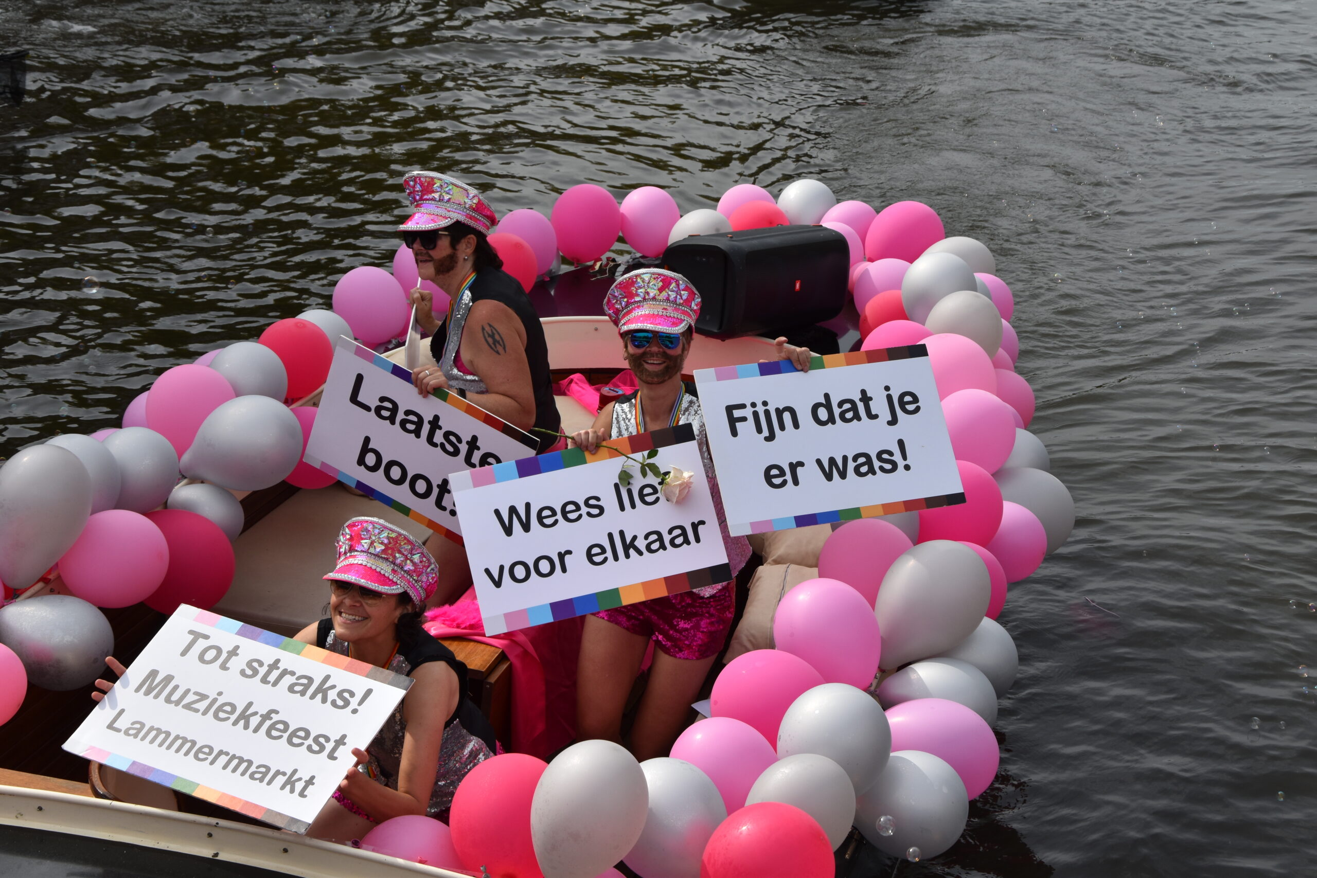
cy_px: 439
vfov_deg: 20.2
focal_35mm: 68
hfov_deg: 29.9
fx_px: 2469
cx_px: 658
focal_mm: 45
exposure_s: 1/400
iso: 200
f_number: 10
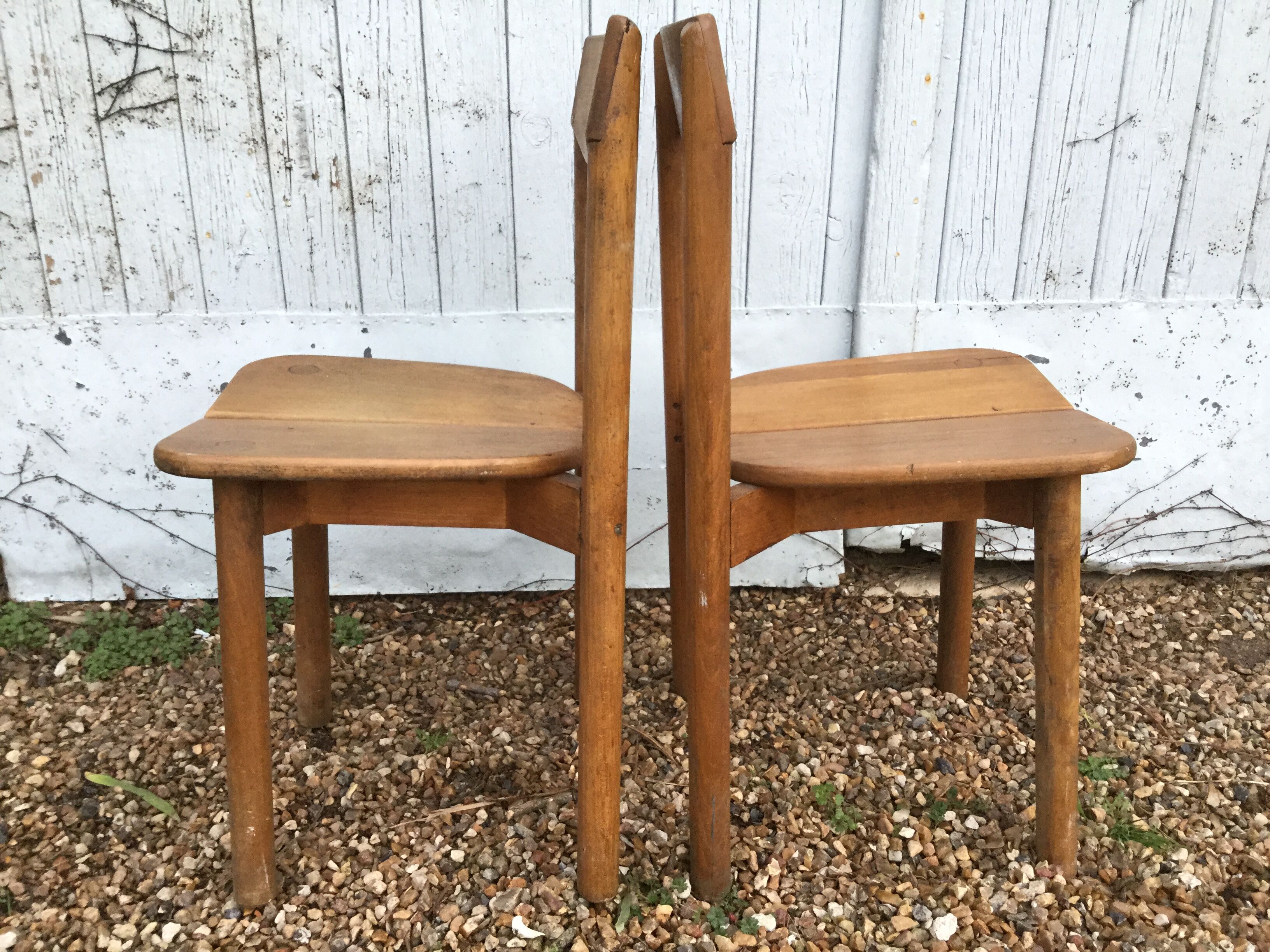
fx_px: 1137
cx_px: 635
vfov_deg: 45.4
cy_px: 476
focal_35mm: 31
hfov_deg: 58.4
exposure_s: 1/33
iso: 50
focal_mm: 3.3
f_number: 2.4
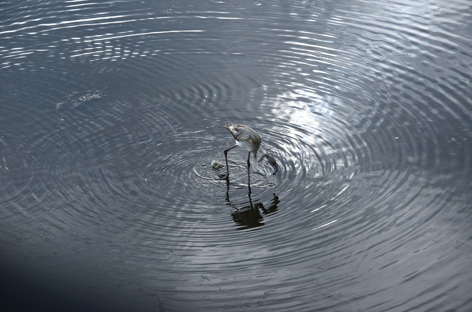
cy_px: 156
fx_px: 1962
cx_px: 236
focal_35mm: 150
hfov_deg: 13.7
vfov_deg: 9.1
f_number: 6.3
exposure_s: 1/60
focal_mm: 100
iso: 100
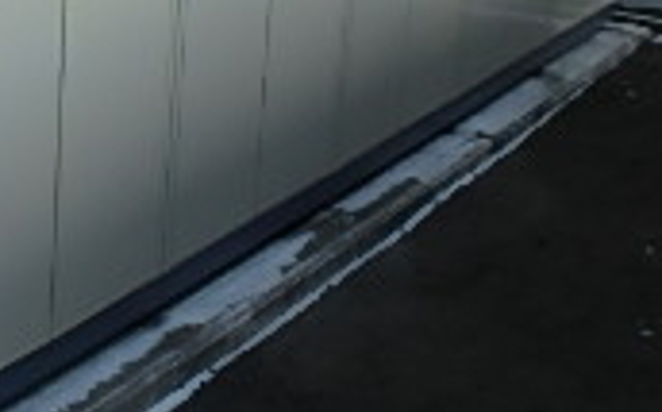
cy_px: -46
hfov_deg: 22.1
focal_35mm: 83
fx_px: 1496
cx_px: -231
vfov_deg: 15.3
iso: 125
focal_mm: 3.7
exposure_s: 1/100
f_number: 3.5
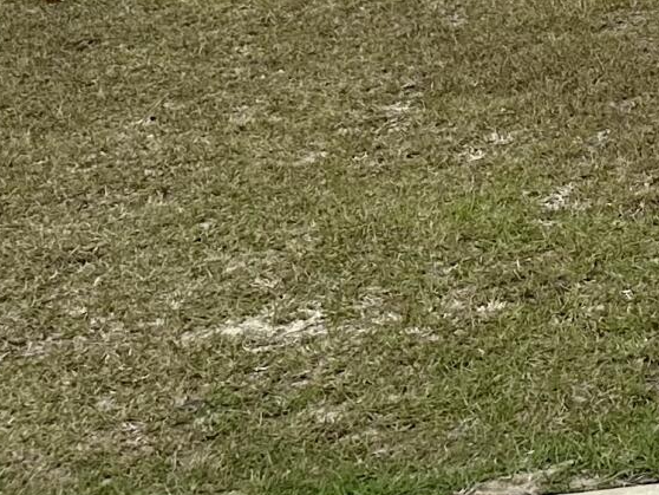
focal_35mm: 129
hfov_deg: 12.2
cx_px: 1567
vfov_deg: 10.1
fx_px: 2457
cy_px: -659
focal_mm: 6.86
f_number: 1.78
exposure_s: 1/6623
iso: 80
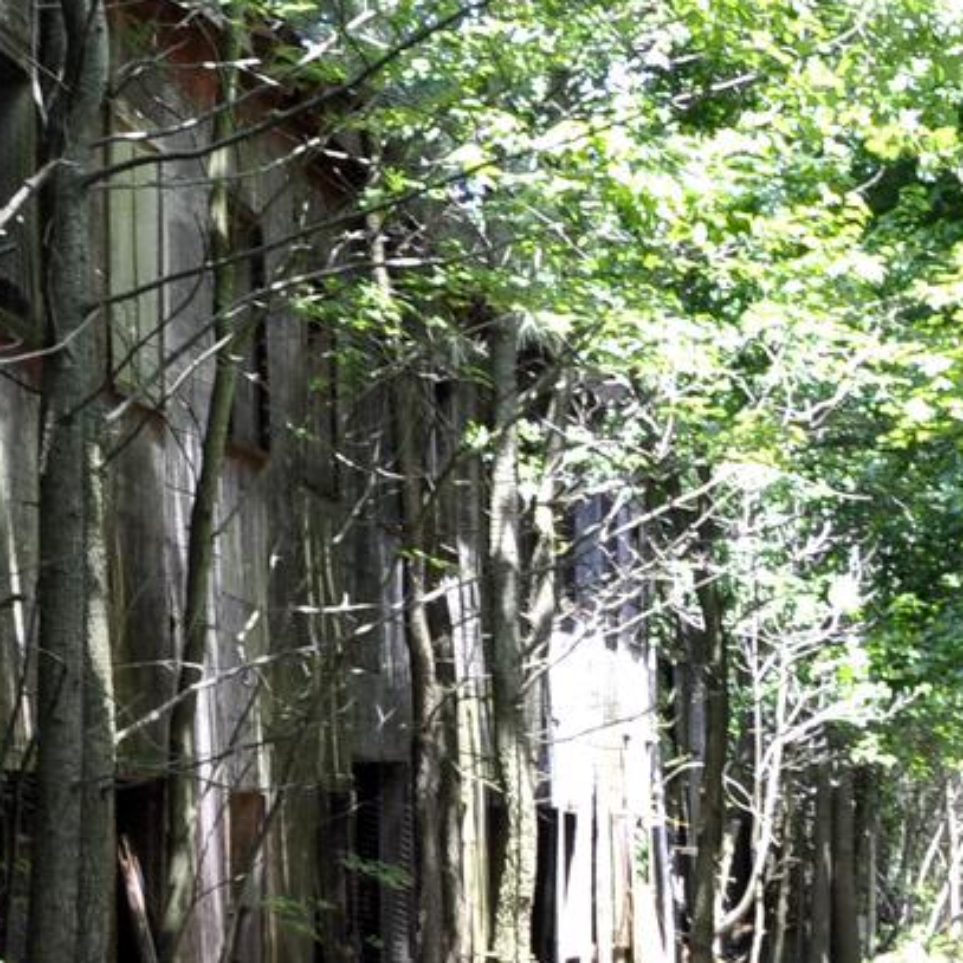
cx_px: 1292
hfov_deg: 10.6
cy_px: 648
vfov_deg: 10.9
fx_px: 5040
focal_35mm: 160
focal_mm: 25
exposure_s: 1/40
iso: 200
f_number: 6.3
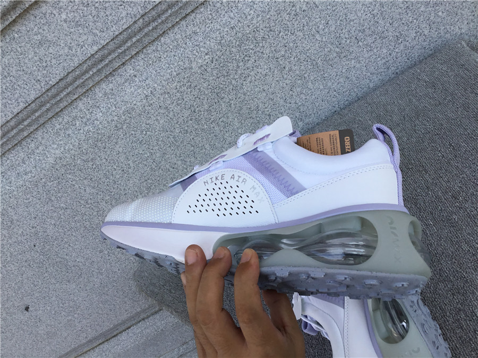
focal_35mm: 31
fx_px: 428
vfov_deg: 45.4
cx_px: 239
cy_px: 179
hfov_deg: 58.4
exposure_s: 1/536
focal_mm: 3.3
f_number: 2.4
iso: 25
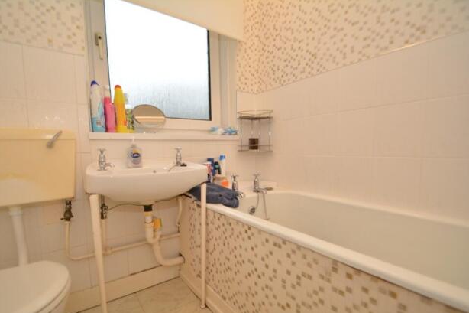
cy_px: 166
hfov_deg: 96.7
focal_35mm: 16
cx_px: 224
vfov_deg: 73.6
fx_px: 208
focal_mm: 10
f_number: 4.5
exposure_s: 1/15
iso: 100
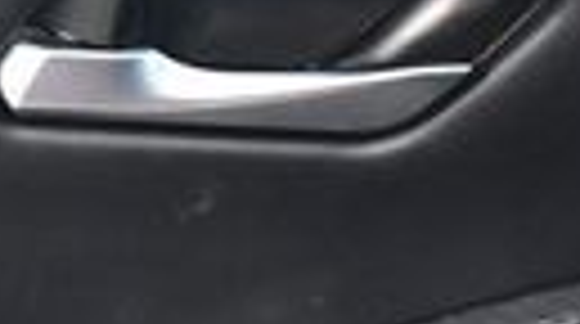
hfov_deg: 6.6
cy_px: 284
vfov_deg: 3.7
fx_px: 5035
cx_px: 0
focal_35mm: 328
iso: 2500
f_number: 5
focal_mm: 42
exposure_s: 1/100
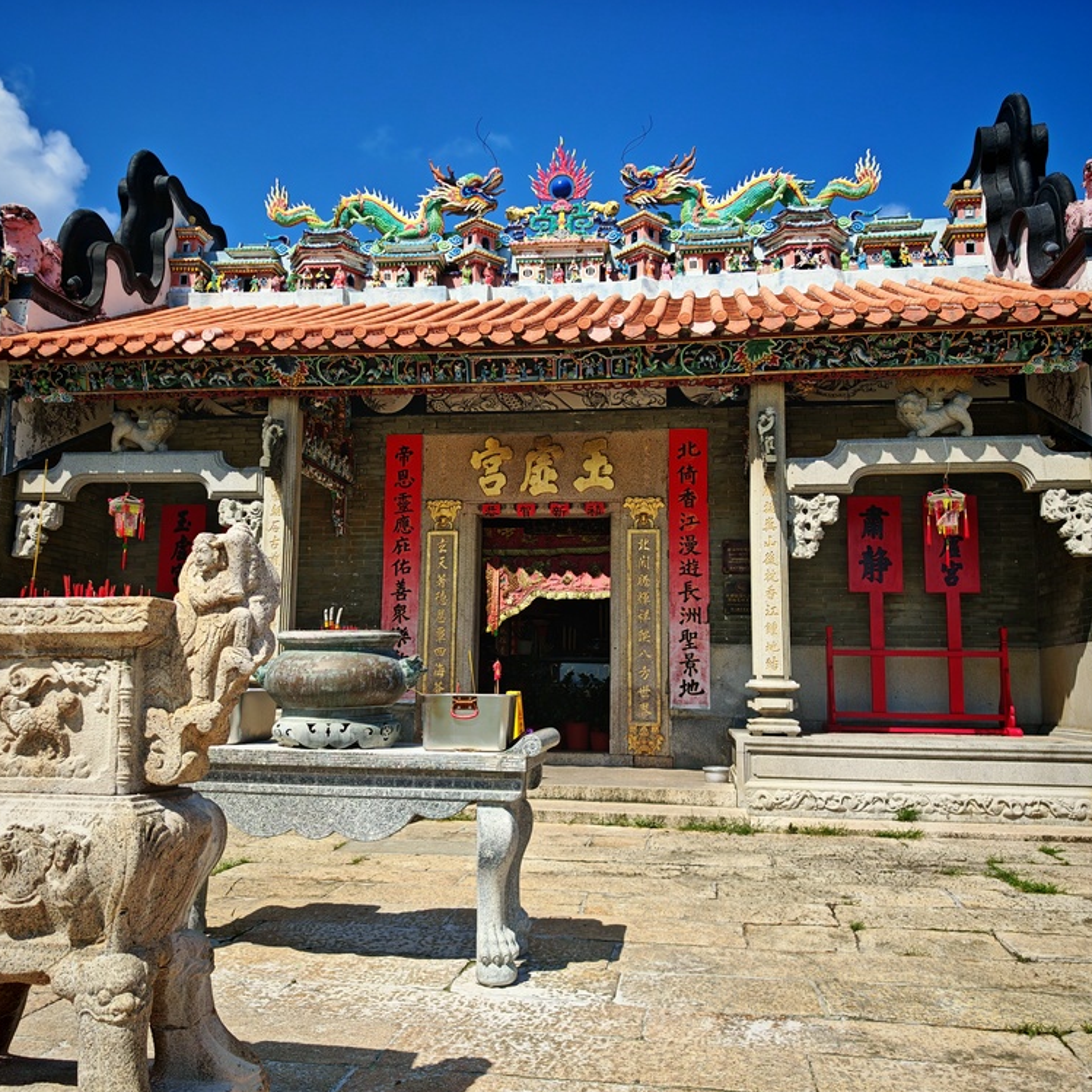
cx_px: 529
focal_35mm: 29
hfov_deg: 55.6
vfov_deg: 55.6
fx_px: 1035
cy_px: 542
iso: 100
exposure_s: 1/6000
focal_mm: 6.83
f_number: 2
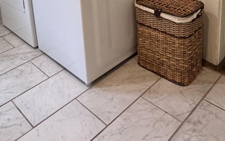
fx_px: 258
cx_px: 99
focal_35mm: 42
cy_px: -38
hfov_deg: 47.1
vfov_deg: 26.4
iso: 320
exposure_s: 1/120
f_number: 2.2
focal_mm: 2.22
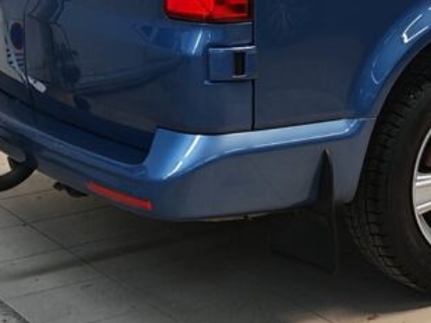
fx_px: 1394
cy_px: -111
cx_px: 538
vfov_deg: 12.7
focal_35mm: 112
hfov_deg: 16.7
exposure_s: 1/50
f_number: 1.6
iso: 80
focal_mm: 5.4
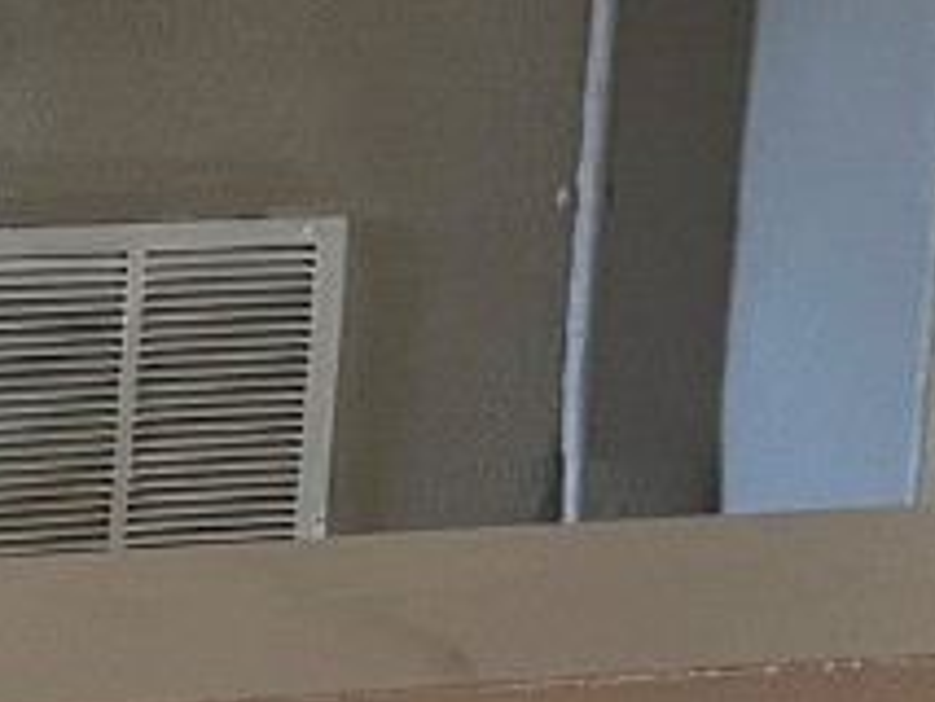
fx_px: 3378
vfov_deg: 11.4
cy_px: -329
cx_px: -575
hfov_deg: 14.4
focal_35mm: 125
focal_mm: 5.1
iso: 200
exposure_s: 1/60
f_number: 1.6
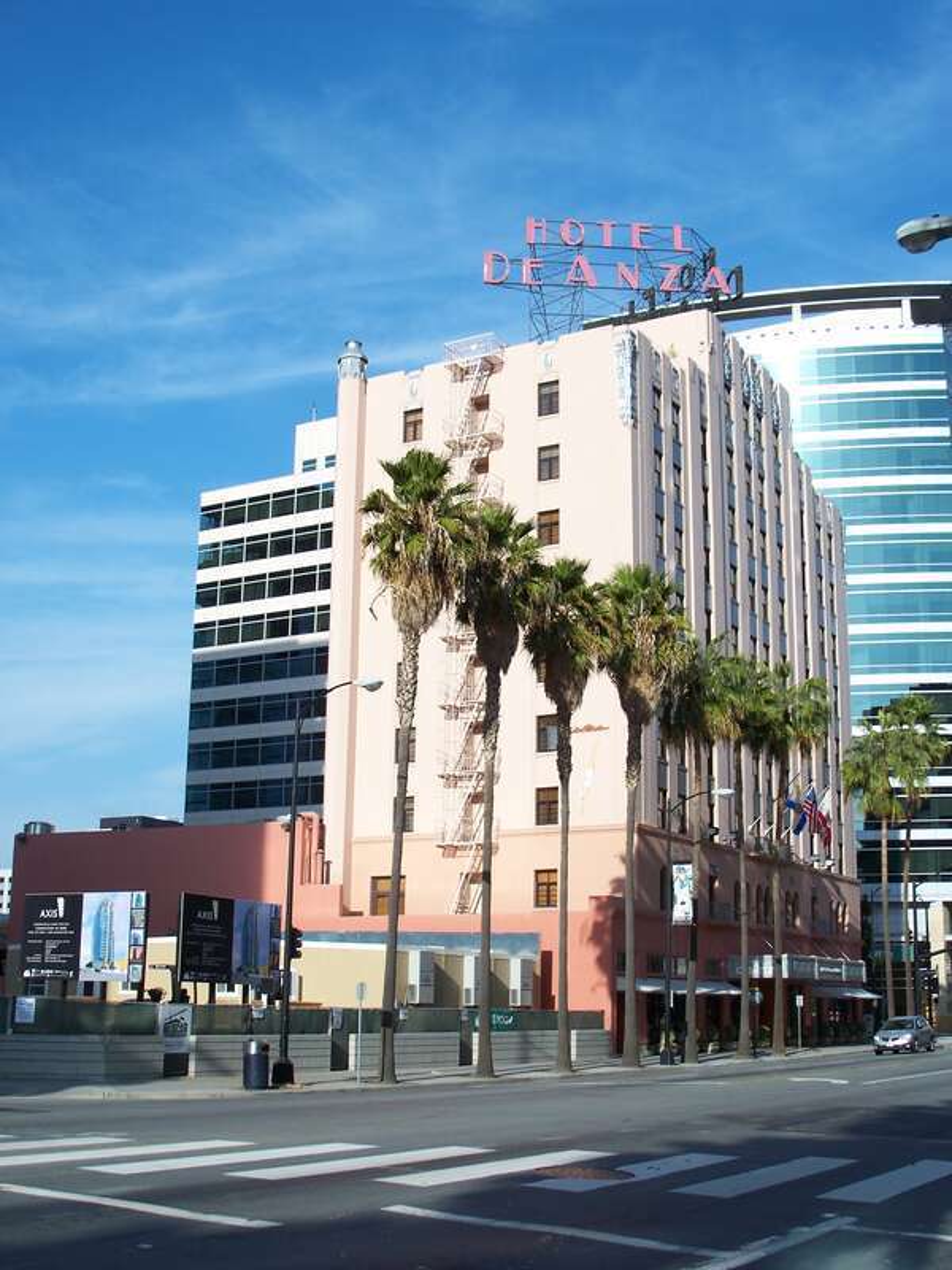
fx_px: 1577
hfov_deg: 33.6
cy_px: 635
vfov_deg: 43.9
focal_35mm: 43
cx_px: 476
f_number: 3.2
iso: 64
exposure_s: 1/800
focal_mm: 9.1
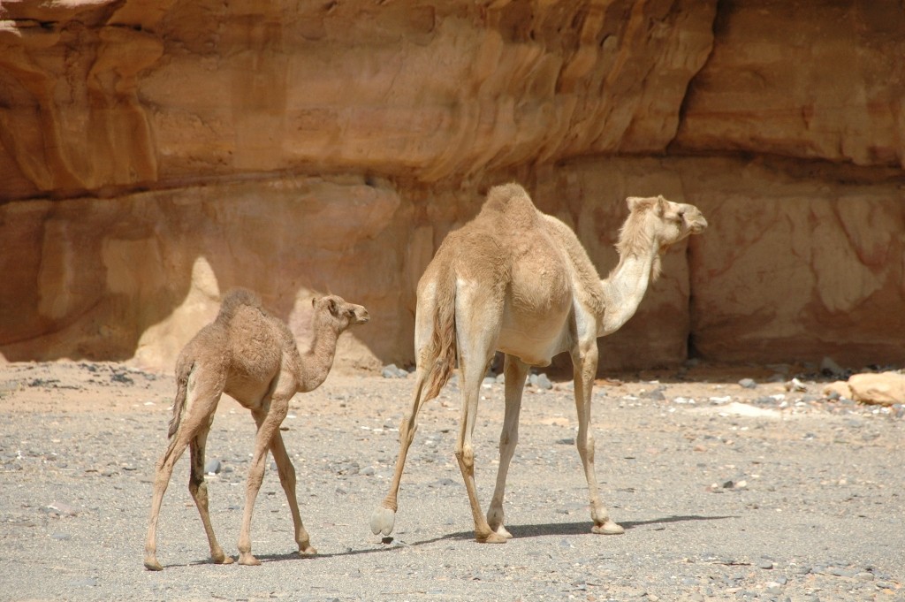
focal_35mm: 300
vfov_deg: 4.6
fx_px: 7535
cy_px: 301
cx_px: 452
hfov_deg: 6.9
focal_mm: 200
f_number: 8
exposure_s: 1/1000
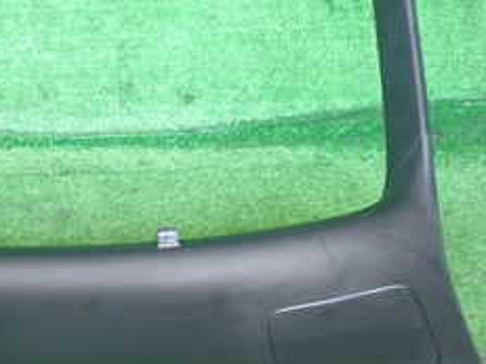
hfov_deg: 24.1
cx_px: 15
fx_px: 1095
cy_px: 221
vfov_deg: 18.9
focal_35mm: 78
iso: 200
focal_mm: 5.4
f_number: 2.3
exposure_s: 1/30
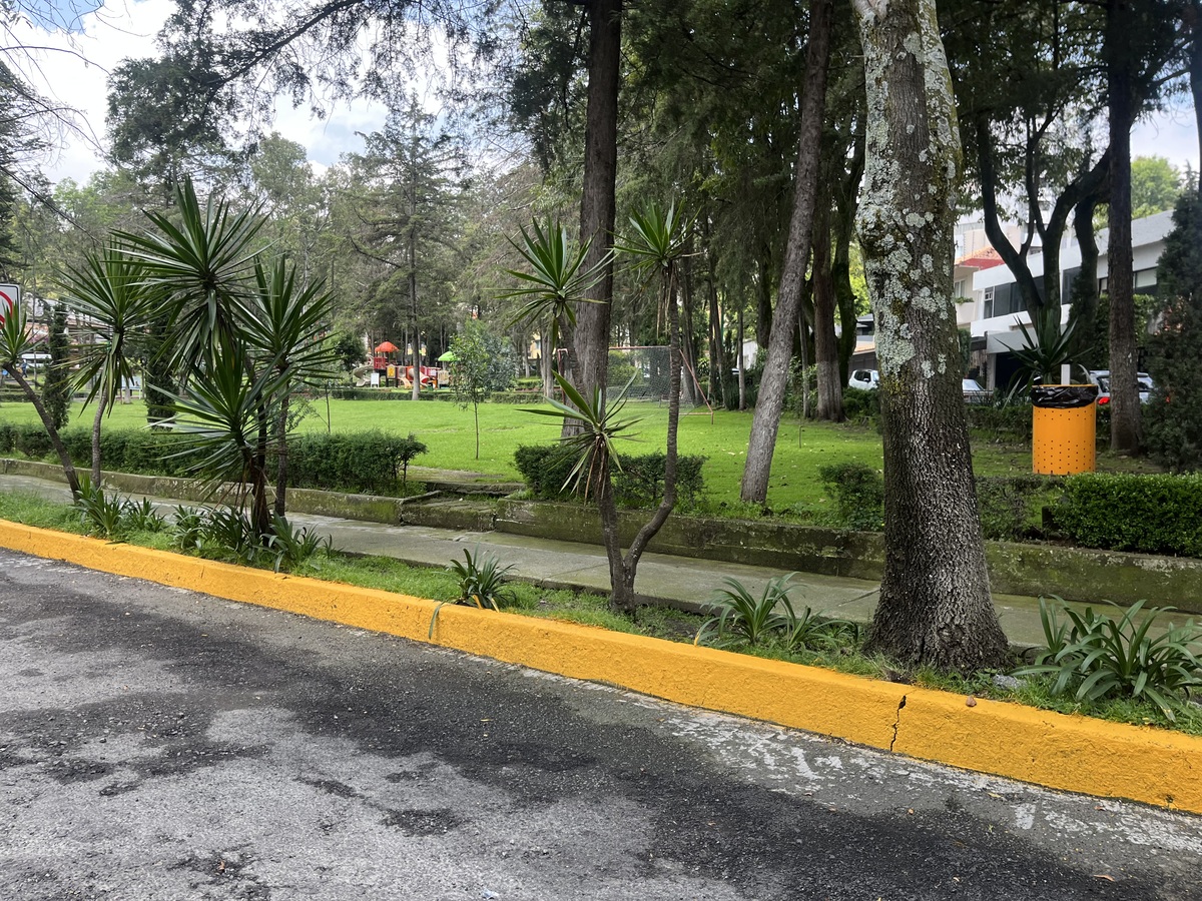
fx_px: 903
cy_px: 450
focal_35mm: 26
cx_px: 601
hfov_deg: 67.3
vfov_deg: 53.1
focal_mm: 5.1
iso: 50
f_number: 1.6
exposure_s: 1/558
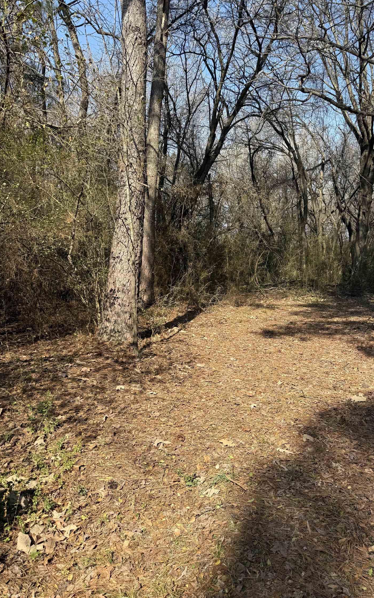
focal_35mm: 26
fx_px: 424
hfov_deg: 47.3
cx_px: 226
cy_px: 303
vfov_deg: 70.4
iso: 80
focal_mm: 6.76
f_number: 1.78
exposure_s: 1/1901
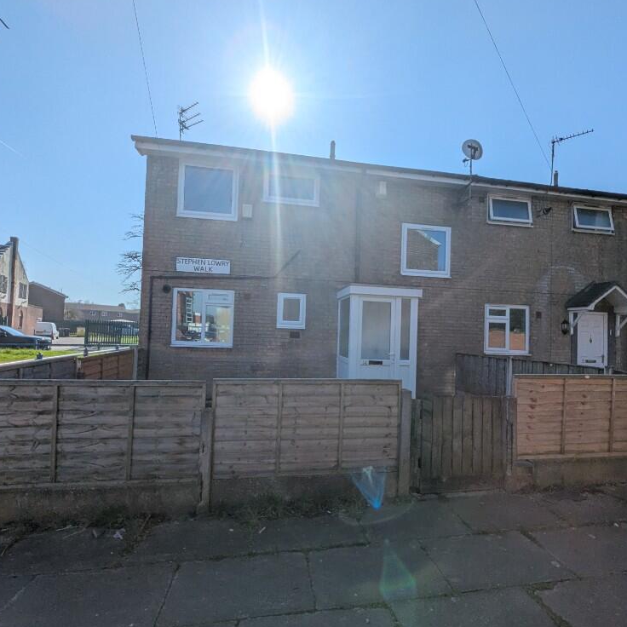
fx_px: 328
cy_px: 317
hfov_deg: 87.4
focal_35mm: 16
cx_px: 329
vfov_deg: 87.4
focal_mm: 1.95
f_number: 2.2
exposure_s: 1/3788
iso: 32
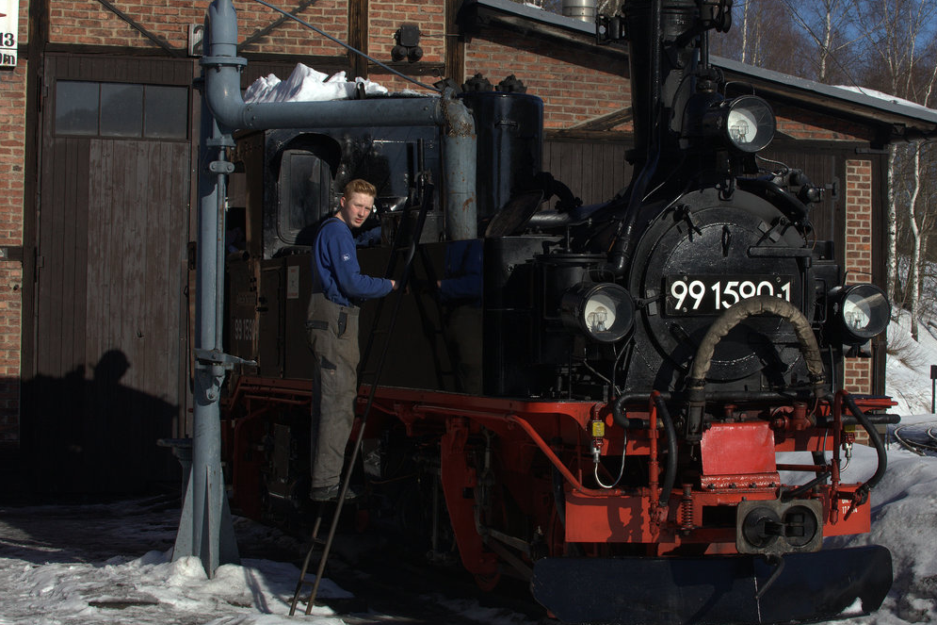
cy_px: 257
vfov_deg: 16.6
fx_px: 2134
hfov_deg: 24.7
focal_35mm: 82
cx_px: 562
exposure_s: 1/250
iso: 320
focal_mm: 70
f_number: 16
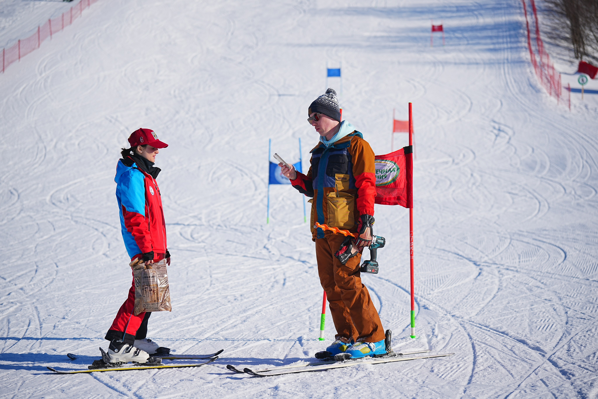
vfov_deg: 18.9
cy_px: 200
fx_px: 1196
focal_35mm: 72
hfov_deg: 28.1
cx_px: 299
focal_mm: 72
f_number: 2.8
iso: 100
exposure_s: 1/3200
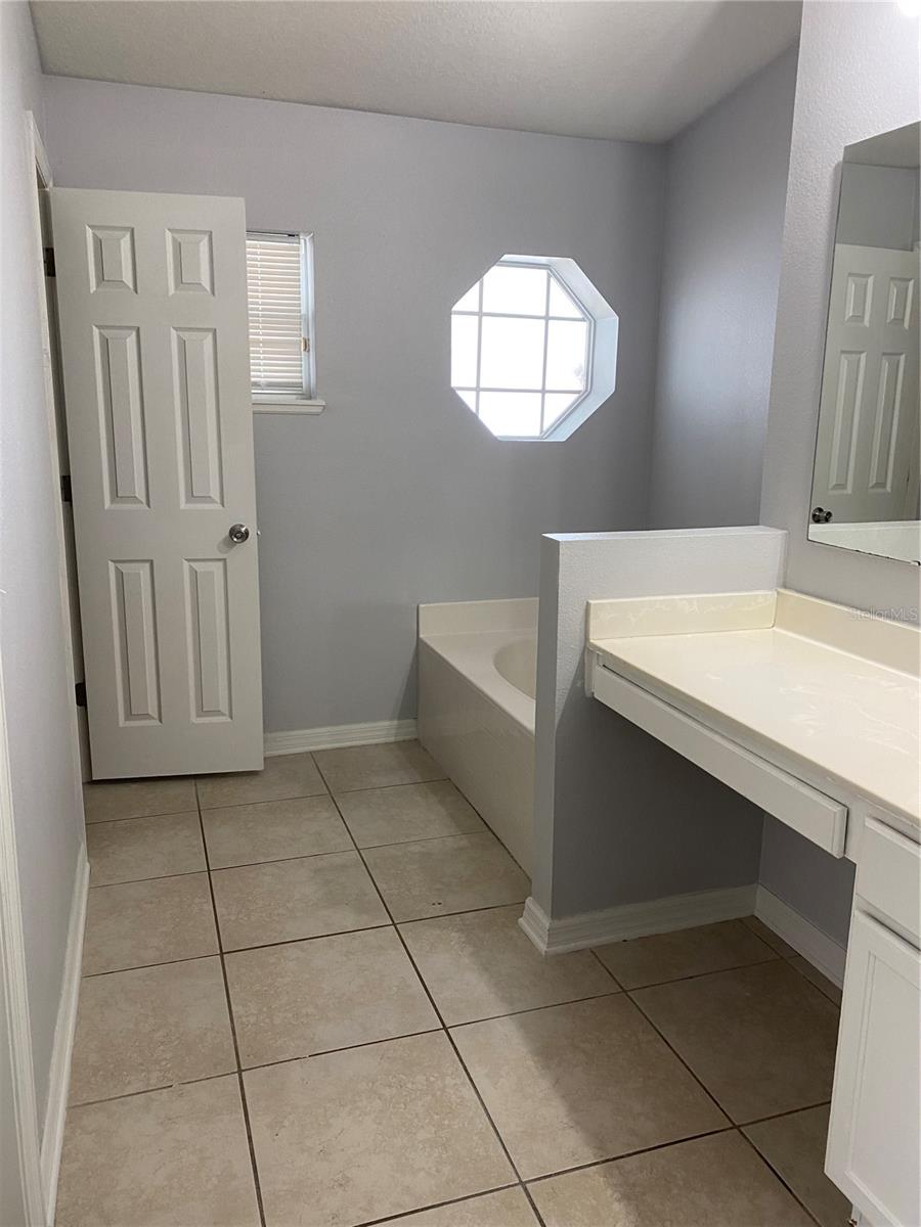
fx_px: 922
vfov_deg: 67.3
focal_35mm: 26
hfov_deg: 53.1
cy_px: 614
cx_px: 460
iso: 125
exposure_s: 1/60
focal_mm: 4.25
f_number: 1.8
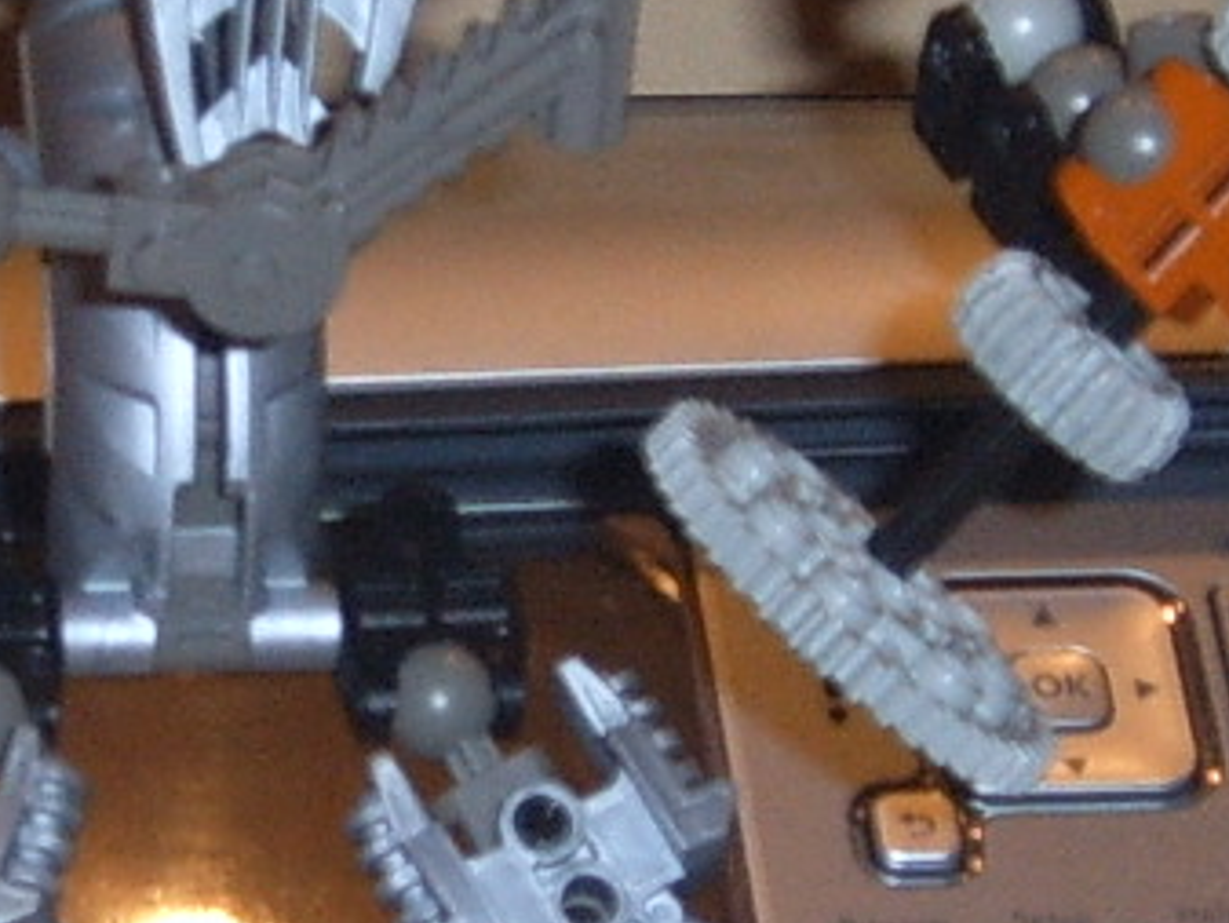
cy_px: 620
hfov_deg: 7.6
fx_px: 9270
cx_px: 40
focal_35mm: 261
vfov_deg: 5.7
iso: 69
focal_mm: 9.1
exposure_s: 1/45
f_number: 3.4
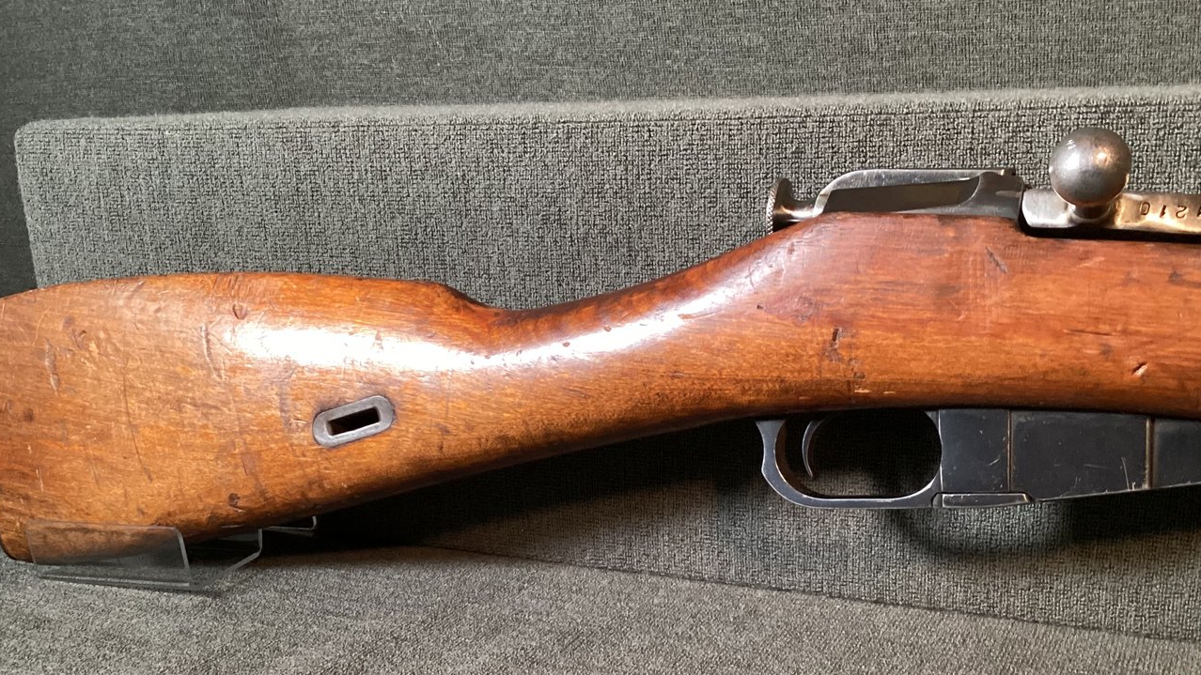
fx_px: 1274
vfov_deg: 29.4
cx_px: 629
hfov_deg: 50.5
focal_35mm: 40
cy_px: 479
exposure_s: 1/60
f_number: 2.4
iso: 320
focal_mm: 3.3
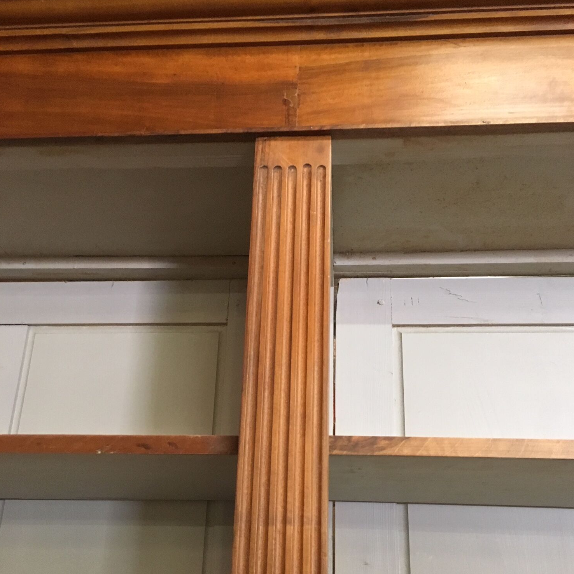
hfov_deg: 47.2
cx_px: 290
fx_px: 657
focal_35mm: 35
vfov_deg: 46.8
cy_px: 362
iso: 200
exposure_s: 1/25
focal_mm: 4.15
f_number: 2.2
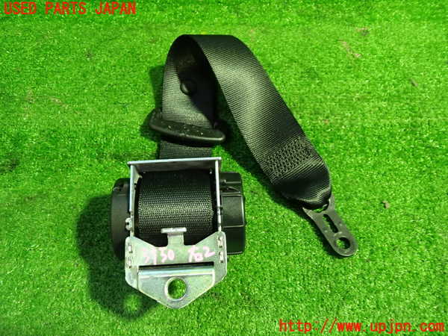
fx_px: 388
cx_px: 224
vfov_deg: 46.8
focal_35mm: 30
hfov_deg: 60.0
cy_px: 168
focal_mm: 5.4
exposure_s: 1/30
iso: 400
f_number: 2.3
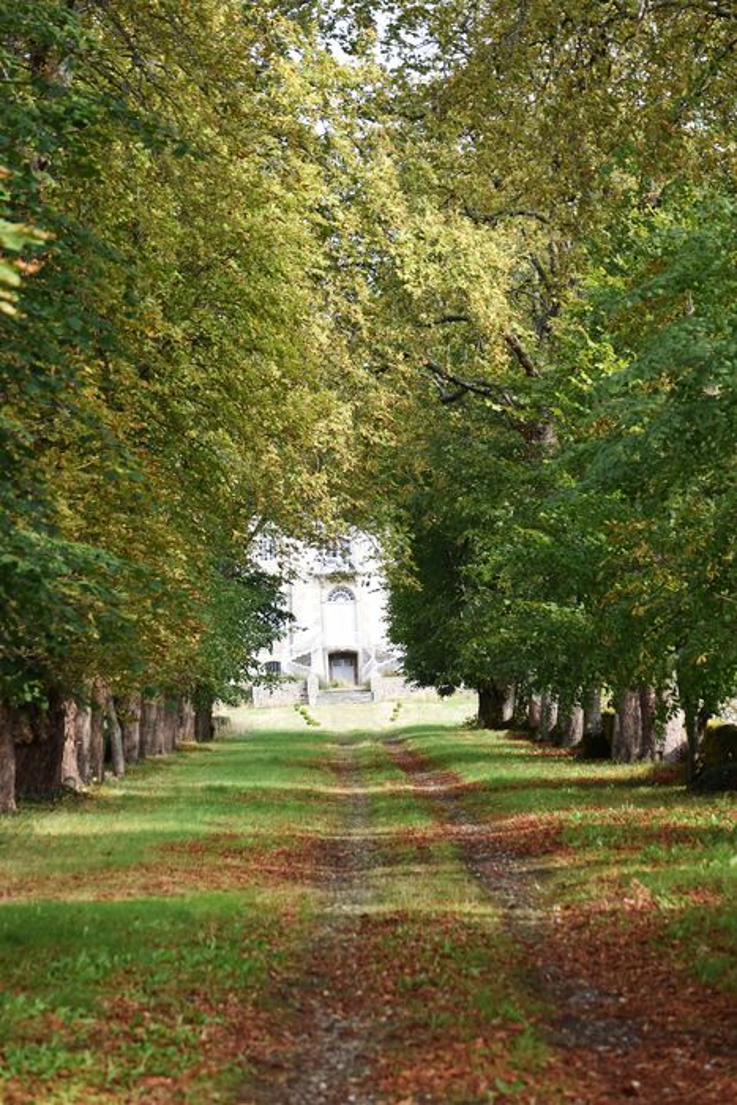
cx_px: 368
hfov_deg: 11.4
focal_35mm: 120
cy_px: 552
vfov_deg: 17.1
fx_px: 3683
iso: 400
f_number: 5.6
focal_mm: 80
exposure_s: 1/500
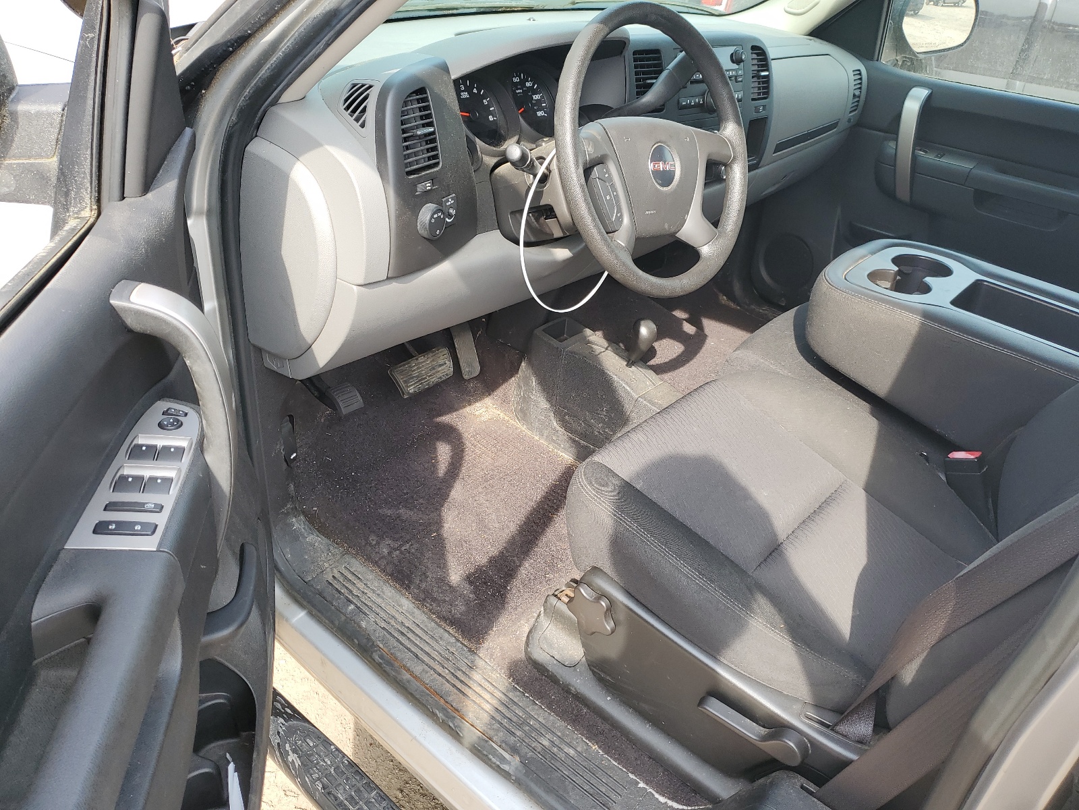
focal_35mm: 26
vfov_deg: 53.1
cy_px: 405
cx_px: 540
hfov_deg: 67.3
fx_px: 810
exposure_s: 1/323
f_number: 1.5
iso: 50
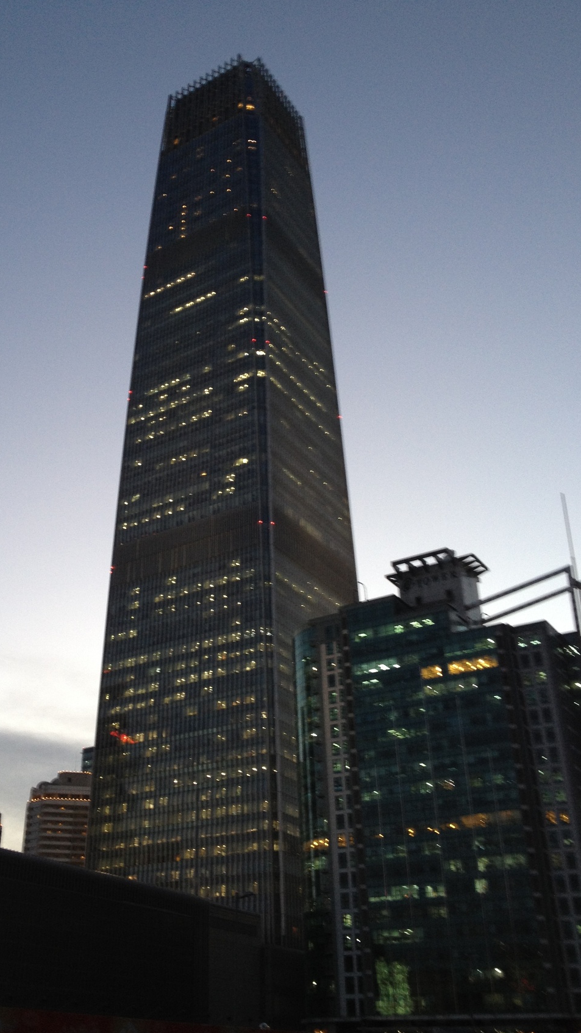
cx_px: 190
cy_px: 517
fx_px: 1069
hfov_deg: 30.2
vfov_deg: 51.6
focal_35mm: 39
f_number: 2.4
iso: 100
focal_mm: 4.28
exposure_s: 1/20
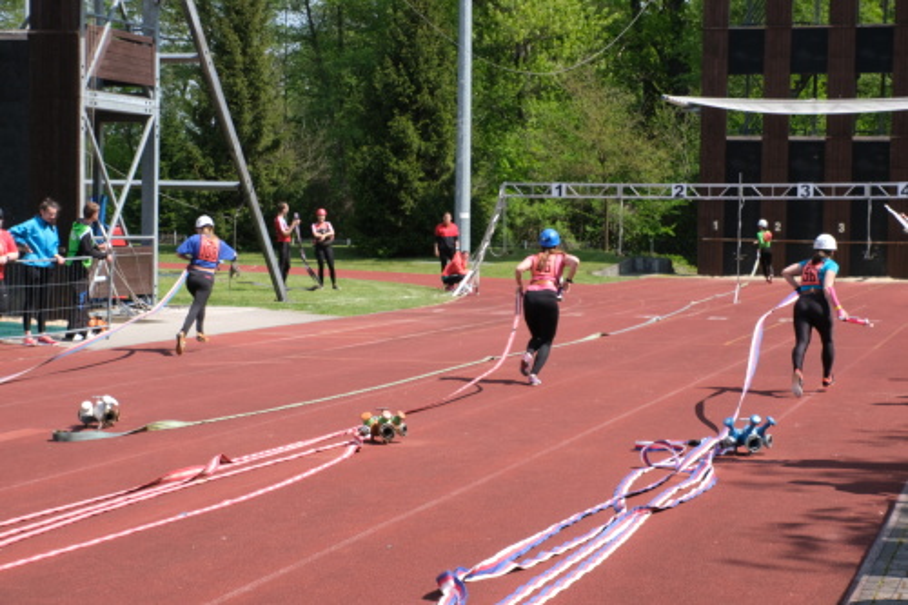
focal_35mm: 66
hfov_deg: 30.5
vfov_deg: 20.6
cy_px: 302
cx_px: 454
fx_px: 1664
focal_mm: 43.9
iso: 500
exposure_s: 1/140
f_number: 16
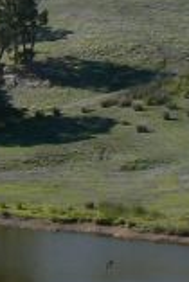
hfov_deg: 6.7
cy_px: 153
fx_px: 1501
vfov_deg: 10.8
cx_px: -311
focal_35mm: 191
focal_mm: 6
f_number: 6.3
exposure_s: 1/500
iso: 80
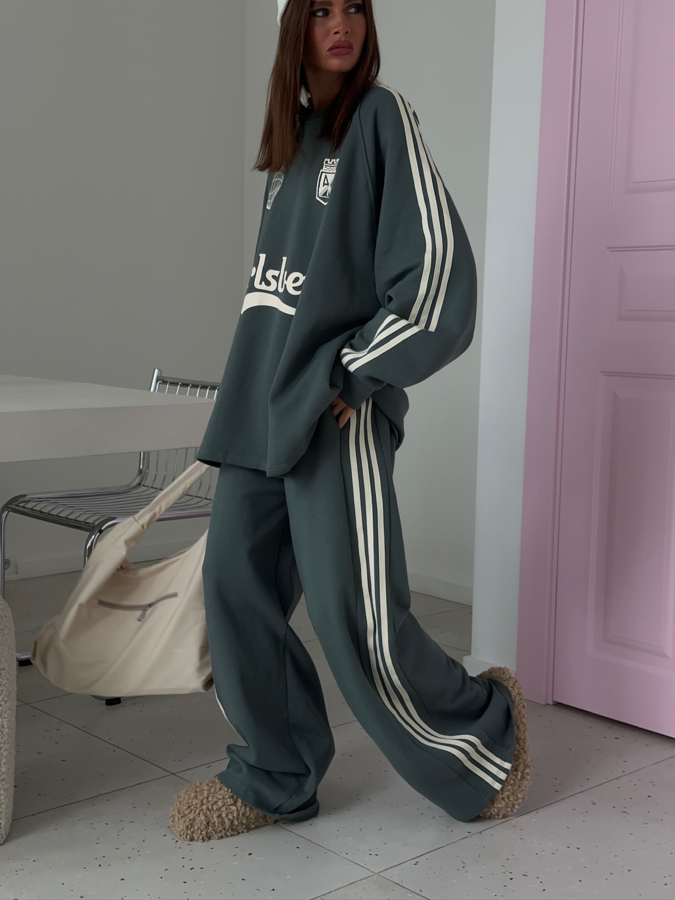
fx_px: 1248
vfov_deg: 39.7
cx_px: 338
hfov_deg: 30.3
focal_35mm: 48
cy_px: 450
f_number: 1.78
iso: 80
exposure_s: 1/121
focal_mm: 6.86
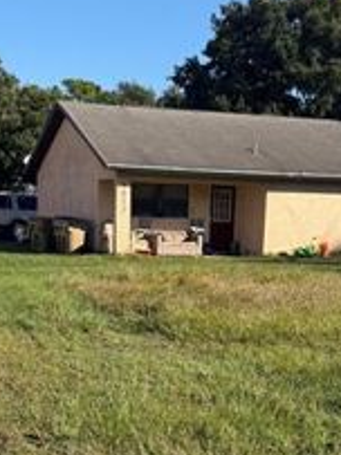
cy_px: 386
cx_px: 160
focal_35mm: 63
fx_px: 828
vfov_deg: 29.8
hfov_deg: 23.3
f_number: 1.78
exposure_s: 1/3021
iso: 80
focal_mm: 6.76
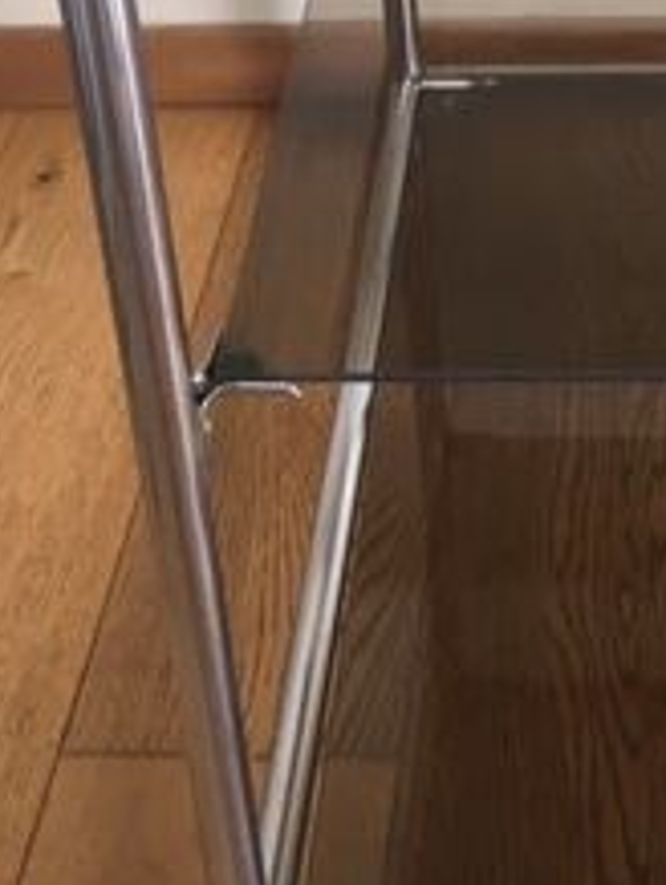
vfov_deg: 22.2
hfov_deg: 17.2
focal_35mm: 85
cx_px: 556
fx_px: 2176
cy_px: 20
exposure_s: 1/33
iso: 64
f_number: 2.2
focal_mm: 4.15
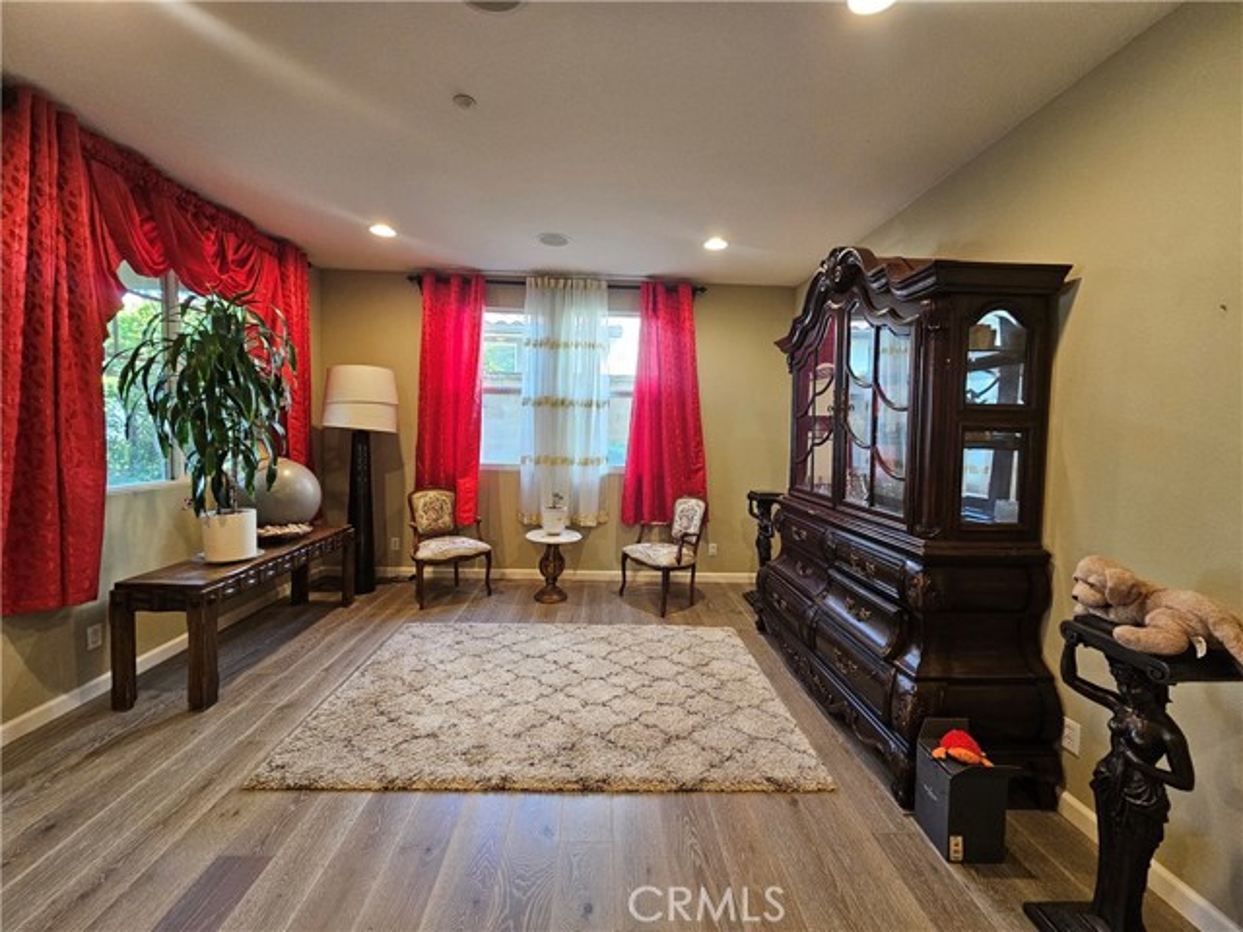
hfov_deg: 106.2
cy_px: 466
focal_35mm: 13
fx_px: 467
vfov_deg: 89.9
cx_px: 622
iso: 320
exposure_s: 1/60
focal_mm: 2.2
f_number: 2.2
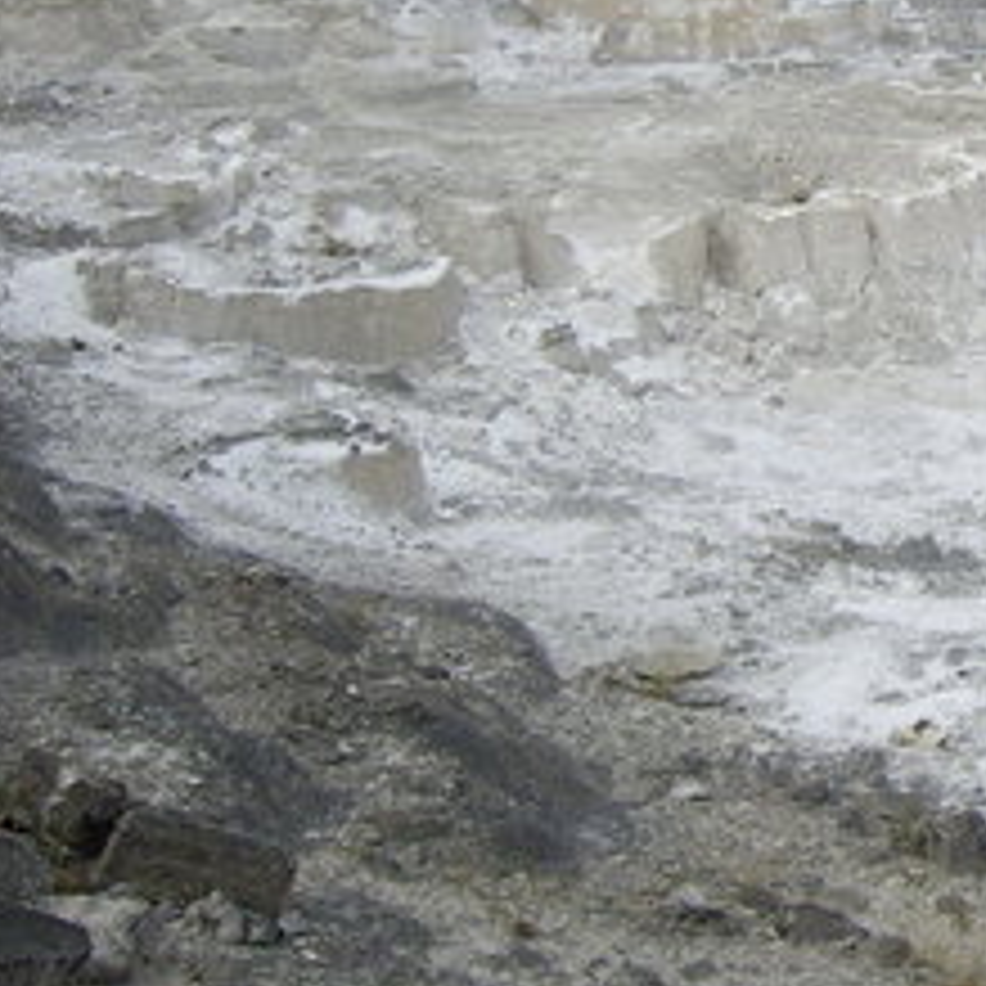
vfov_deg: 17.6
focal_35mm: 98
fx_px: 3158
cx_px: 1333
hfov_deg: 16.6
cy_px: 162
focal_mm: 6.2
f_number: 4.3
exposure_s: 1/500
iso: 50
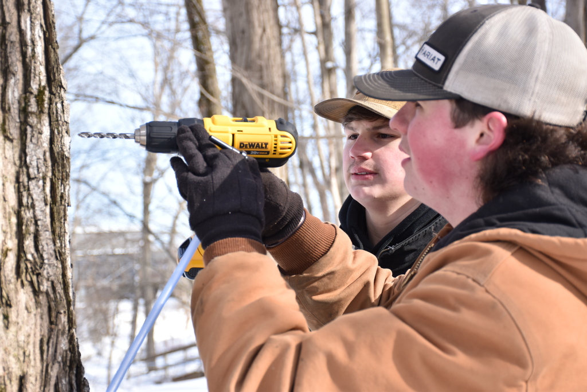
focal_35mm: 72
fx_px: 1174
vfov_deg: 18.9
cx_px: 294
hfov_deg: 28.1
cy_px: 196
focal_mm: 48
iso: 320
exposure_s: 1/640
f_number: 4.5
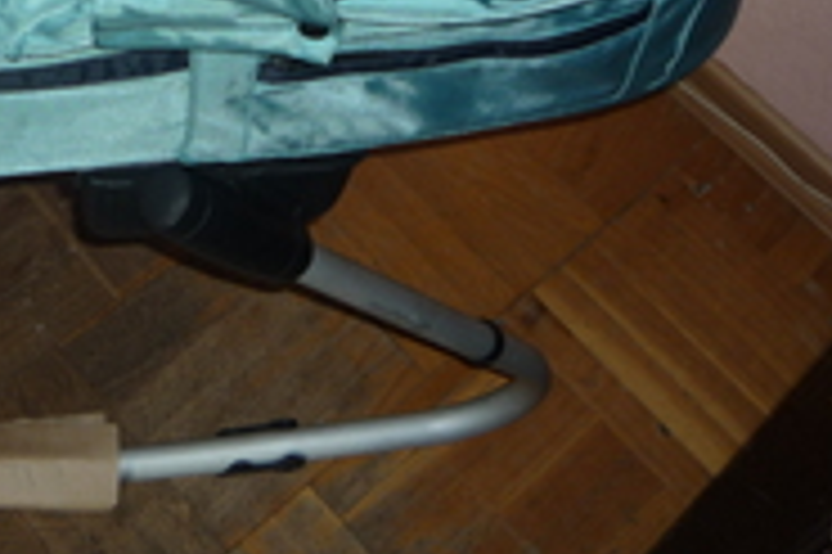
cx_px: 139
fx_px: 1755
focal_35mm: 76
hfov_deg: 26.1
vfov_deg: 16.9
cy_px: -167
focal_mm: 5.2
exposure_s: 1/30
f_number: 3.3
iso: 100
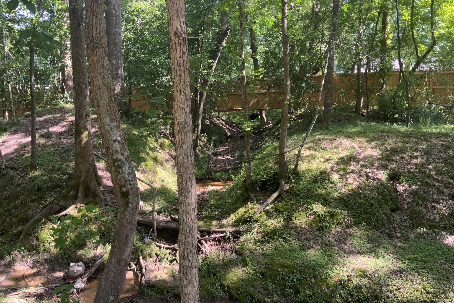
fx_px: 391
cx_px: 230
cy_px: 134
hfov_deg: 60.3
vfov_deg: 42.2
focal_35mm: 31
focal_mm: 3
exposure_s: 1/122
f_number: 1.8
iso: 50
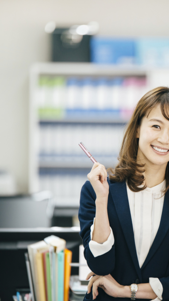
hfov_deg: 4.0
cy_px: 150
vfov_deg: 7.2
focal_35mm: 300
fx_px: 2390
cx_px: 161
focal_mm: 190
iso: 800
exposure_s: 1/200
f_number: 6.3
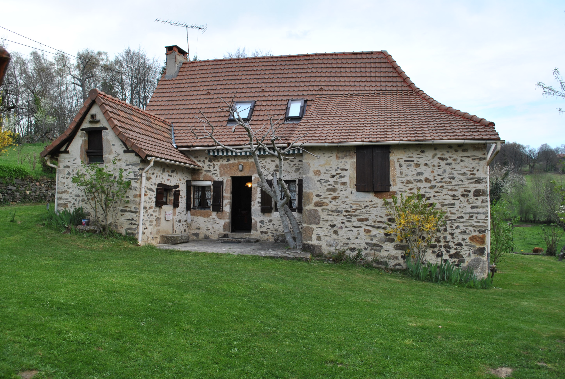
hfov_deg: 67.3
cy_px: 190
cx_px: 282
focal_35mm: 27
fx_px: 425
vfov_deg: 48.1
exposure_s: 1/125
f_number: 5.6
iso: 140
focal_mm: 18
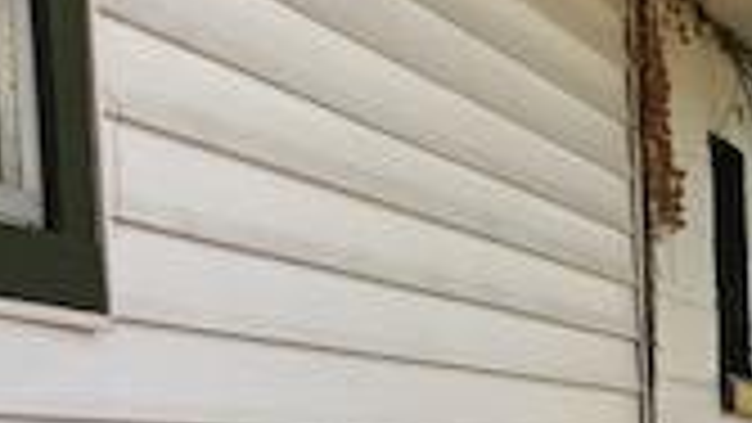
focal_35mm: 117
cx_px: 1211
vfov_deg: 9.9
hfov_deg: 16.3
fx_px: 2333
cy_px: 742
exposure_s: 1/204
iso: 20
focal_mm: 3.99
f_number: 1.8
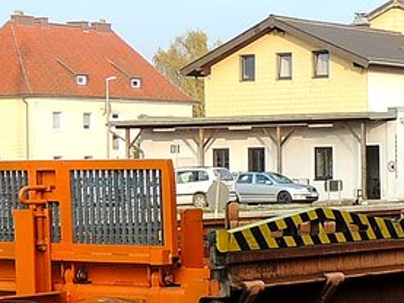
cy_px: 134
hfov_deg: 14.5
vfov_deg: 11.4
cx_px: 524
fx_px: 1518
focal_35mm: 130
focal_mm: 5.3
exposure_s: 1/400
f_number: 3.1
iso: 100
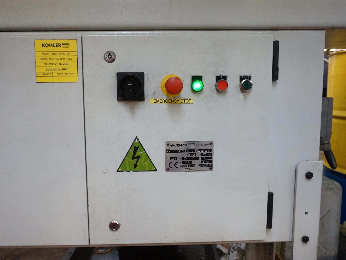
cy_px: 126
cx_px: 151
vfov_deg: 51.3
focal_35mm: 27
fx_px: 270
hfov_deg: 65.1
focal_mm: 16
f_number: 3.5
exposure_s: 1/160
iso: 2000
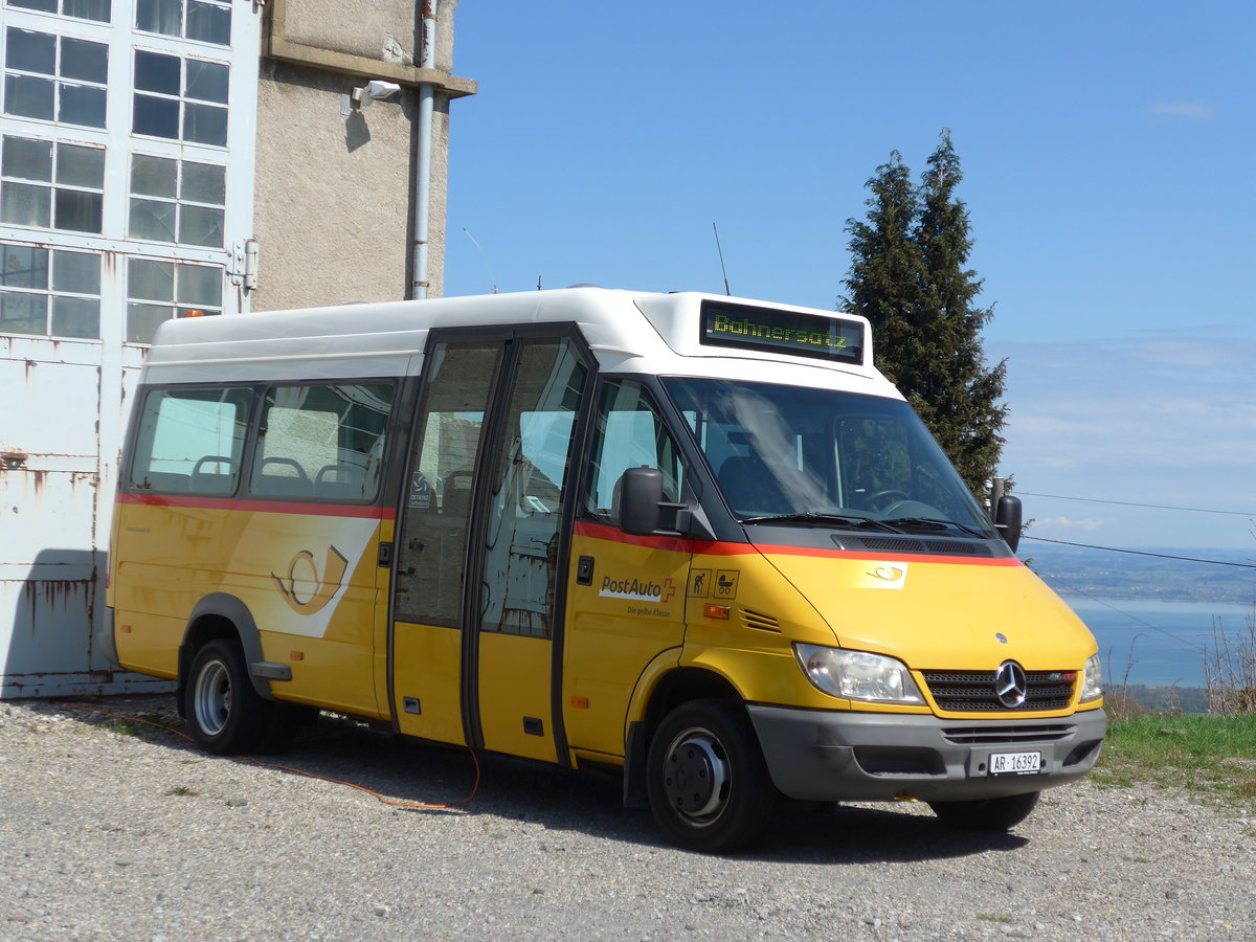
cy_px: 471
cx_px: 628
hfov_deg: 31.2
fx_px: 2250
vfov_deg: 23.7
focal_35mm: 62
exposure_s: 1/1300
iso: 80
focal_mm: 12.7
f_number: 3.7
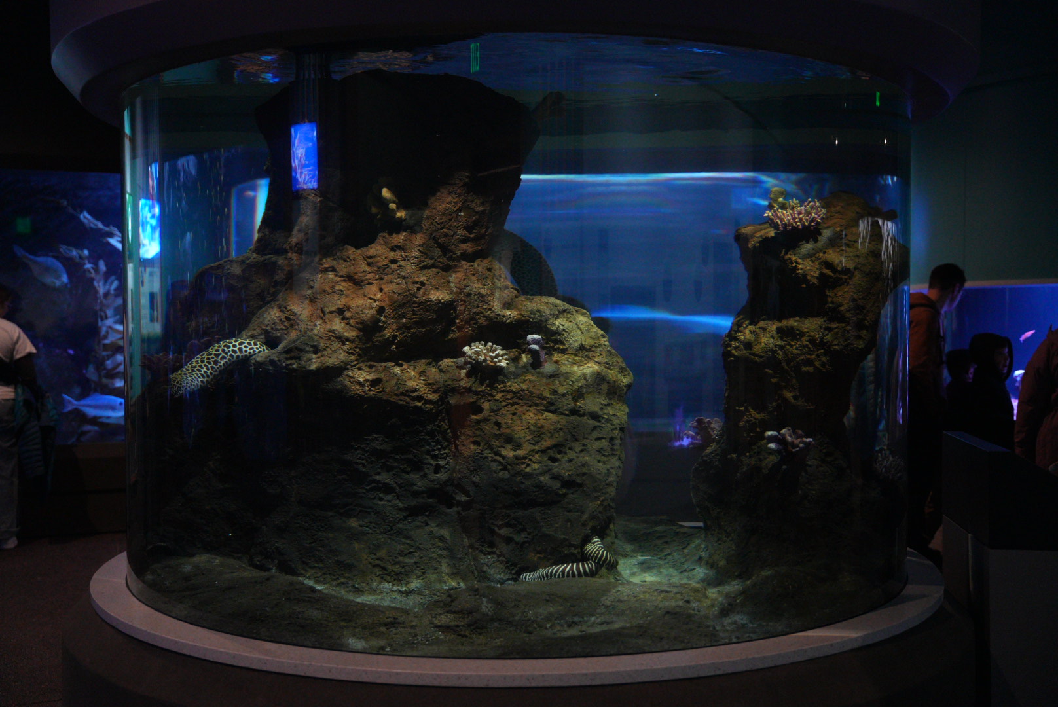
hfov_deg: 48.7
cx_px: 529
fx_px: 1168
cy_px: 354
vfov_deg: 33.7
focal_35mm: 40
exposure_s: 1/400
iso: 8000
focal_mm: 39.7
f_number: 2.8
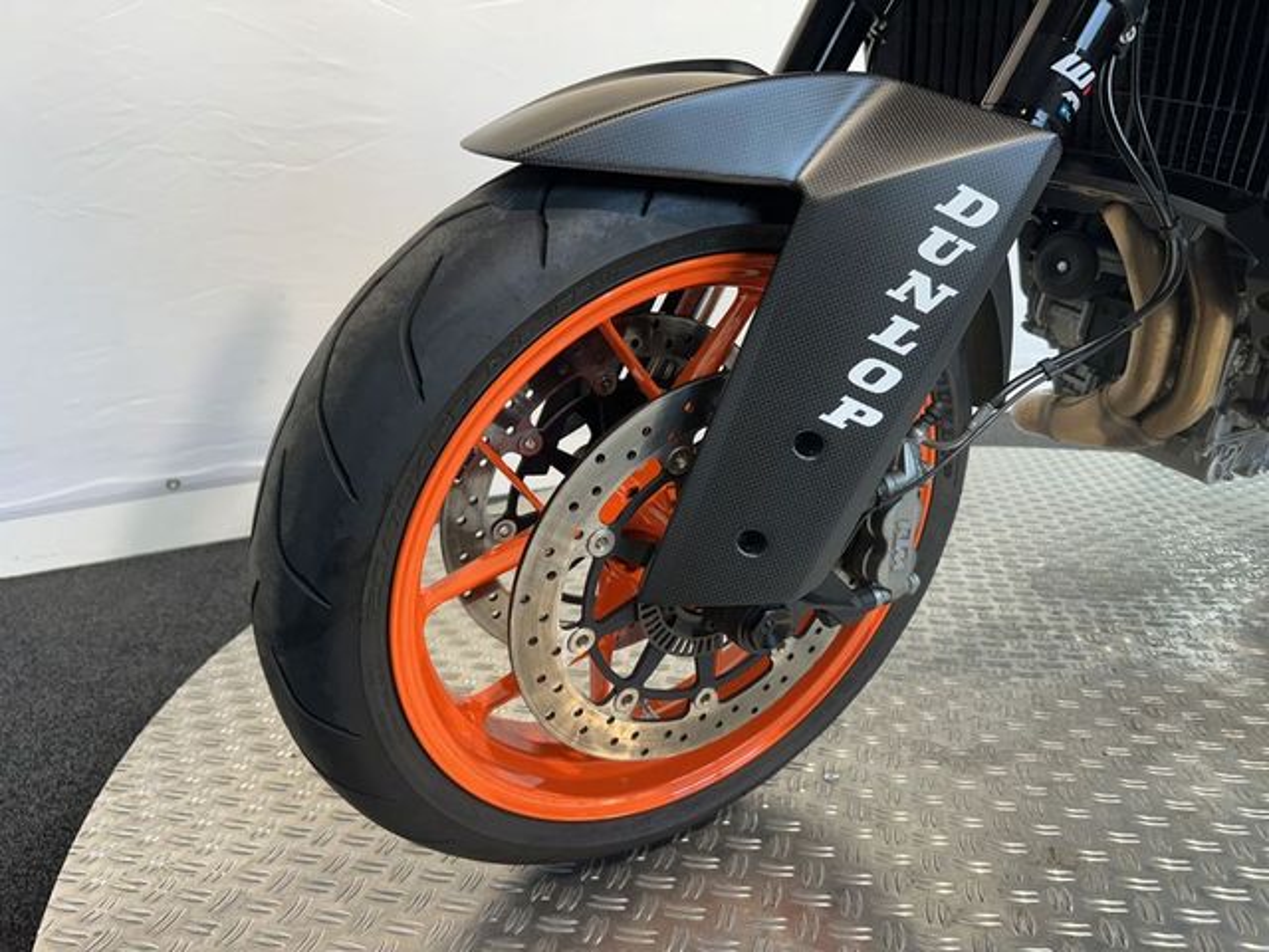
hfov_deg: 71.6
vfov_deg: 56.8
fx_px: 880
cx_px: 634
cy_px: 476
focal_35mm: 24
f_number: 1.78
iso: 125
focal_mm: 6.86
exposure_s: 1/100
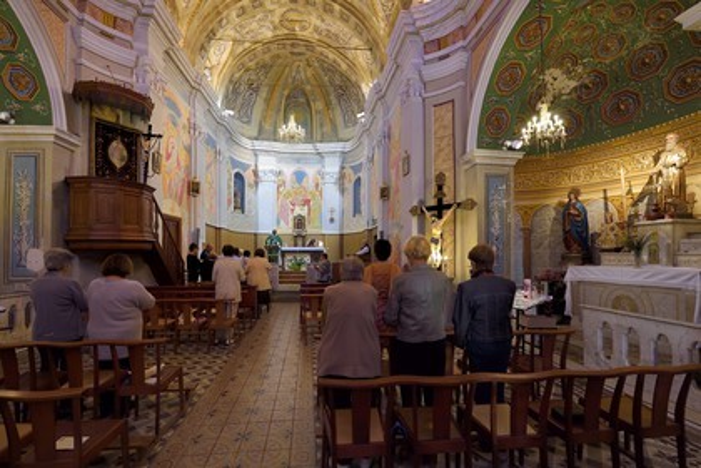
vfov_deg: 81.2
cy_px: 234
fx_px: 273
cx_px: 350
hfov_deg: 104.3
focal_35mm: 14
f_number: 5
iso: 1600
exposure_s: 1/25
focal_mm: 14
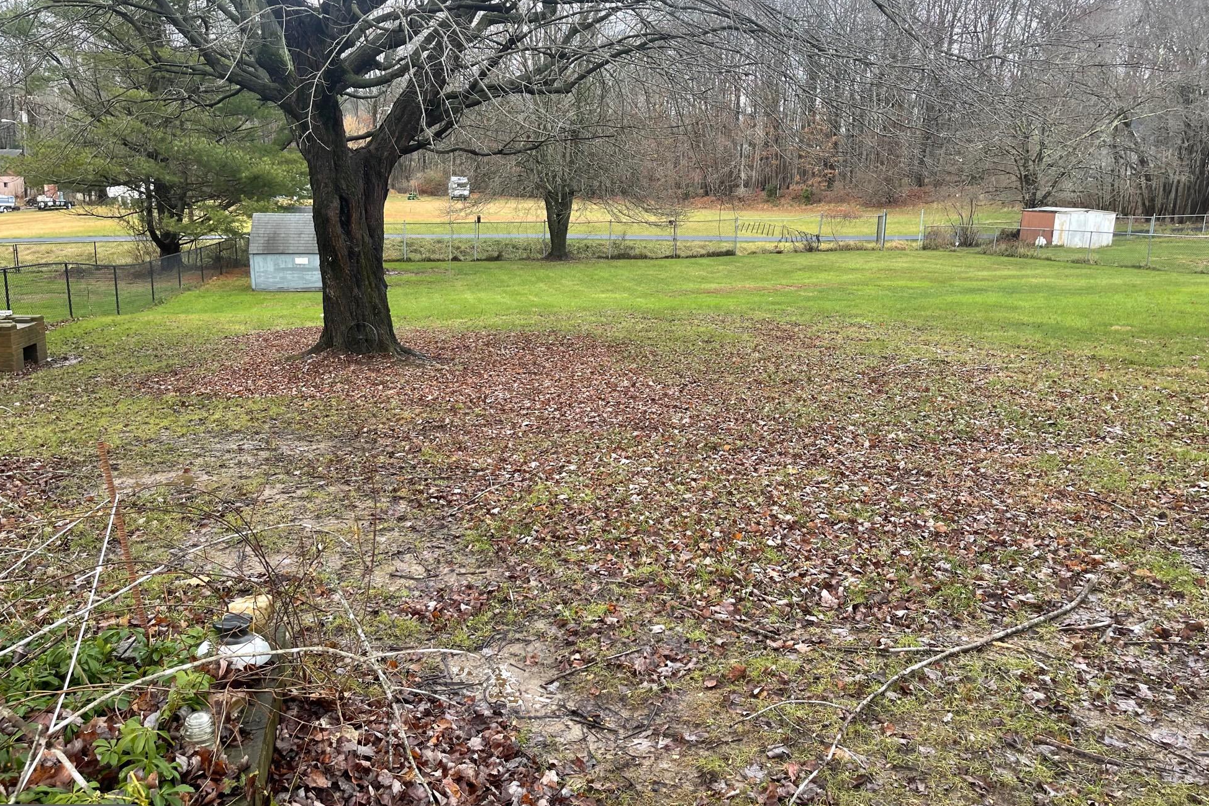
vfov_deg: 46.4
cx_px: 610
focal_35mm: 28
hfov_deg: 65.5
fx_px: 940
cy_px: 385
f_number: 1.6
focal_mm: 5.1
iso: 32
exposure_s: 1/238
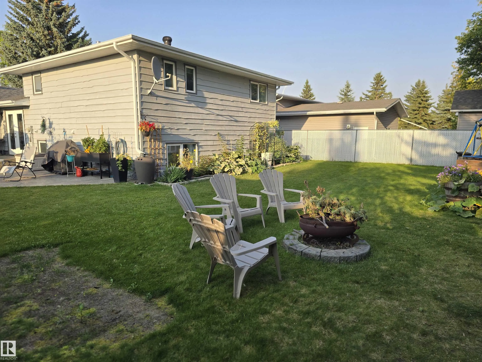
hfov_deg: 73.9
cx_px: 241
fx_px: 320
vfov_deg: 58.9
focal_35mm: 23
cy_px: 181
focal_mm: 6.3
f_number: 1.7
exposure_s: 1/297
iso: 12
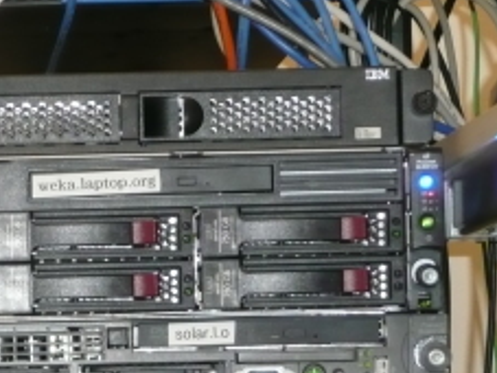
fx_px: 3329
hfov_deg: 8.5
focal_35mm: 232
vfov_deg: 6.4
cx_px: -31
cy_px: 338
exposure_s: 1/30
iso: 320
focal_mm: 16.9
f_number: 4.7
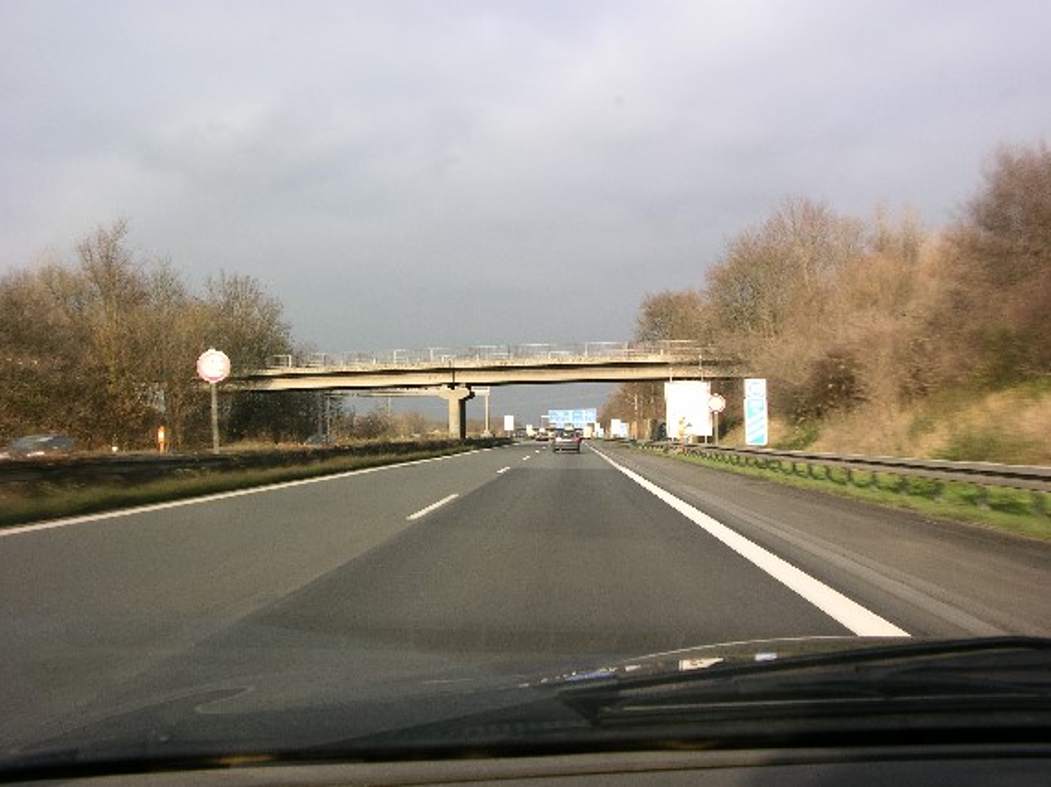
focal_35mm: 36
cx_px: 522
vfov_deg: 39.6
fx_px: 1093
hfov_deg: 51.4
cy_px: 386
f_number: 5.6
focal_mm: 8.9
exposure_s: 1/67
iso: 50
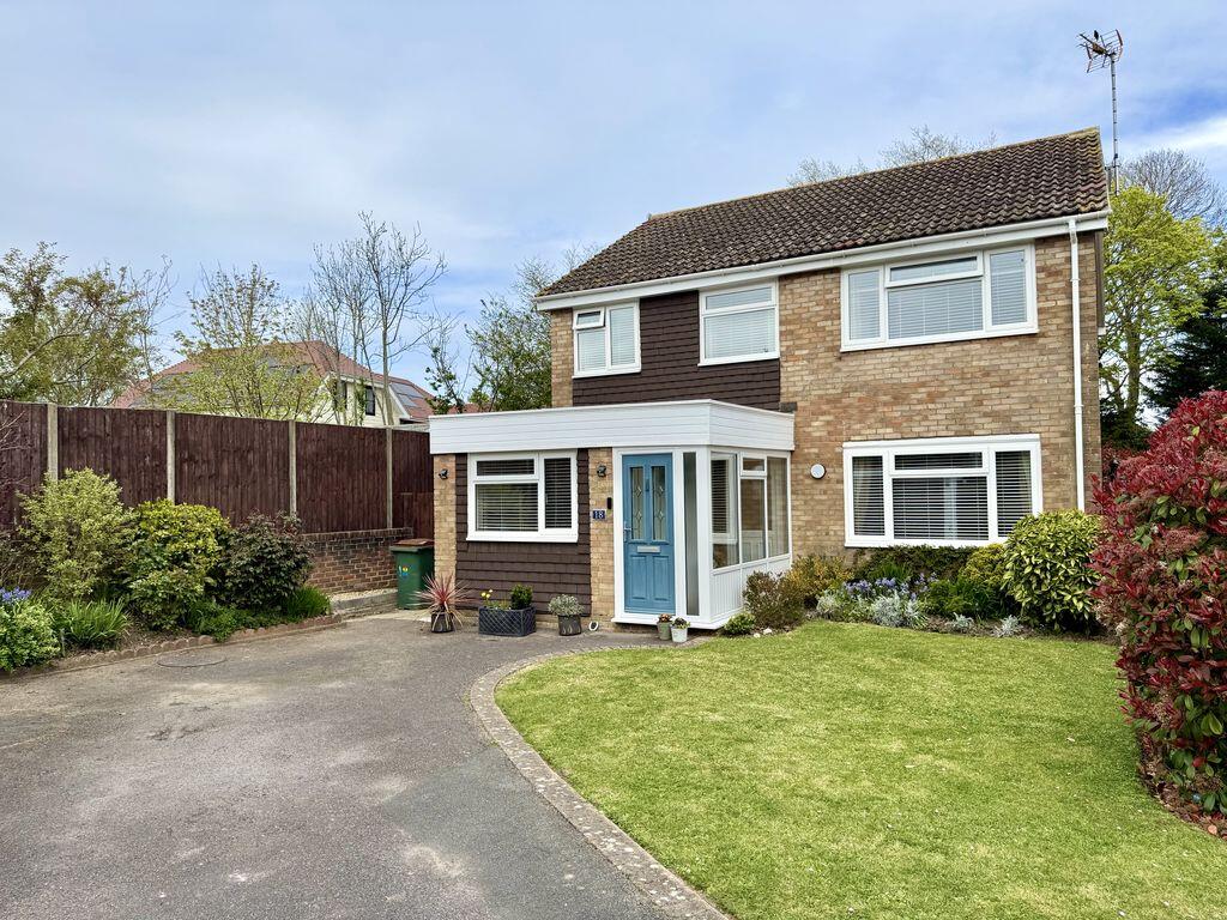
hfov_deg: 71.6
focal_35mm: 24
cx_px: 614
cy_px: 460
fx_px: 851
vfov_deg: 56.8
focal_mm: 6.76
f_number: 1.78
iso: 80
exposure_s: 1/3759
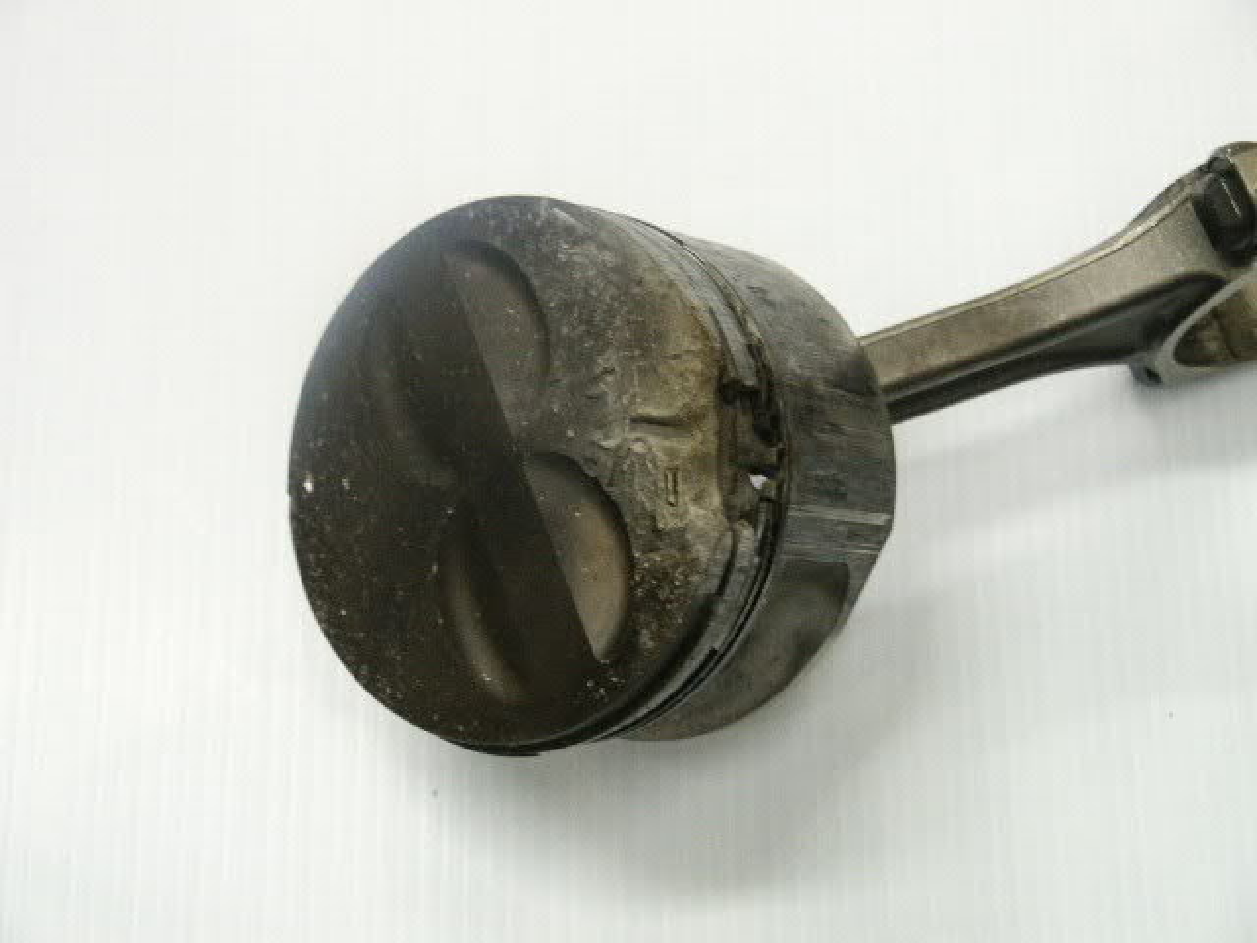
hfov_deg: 25.0
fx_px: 2832
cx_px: 628
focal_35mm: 78
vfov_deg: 18.9
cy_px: 472
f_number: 3.6
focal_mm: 15.48
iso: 200
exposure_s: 1/15
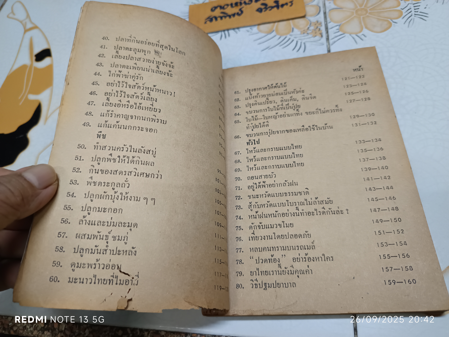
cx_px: 224
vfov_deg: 56.8
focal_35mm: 24
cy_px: 168
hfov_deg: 71.6
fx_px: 311
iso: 1098
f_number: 1.7
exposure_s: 1/33.3
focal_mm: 5.31
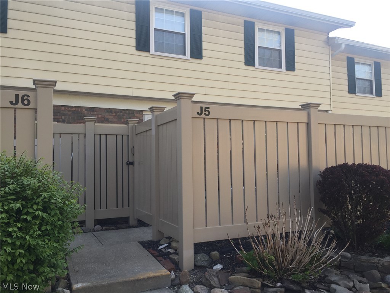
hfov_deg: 61.7
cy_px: 146
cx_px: 195
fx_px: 327
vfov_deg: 48.2
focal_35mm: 29
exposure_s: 1/240
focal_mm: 4.15
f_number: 2.2
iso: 32
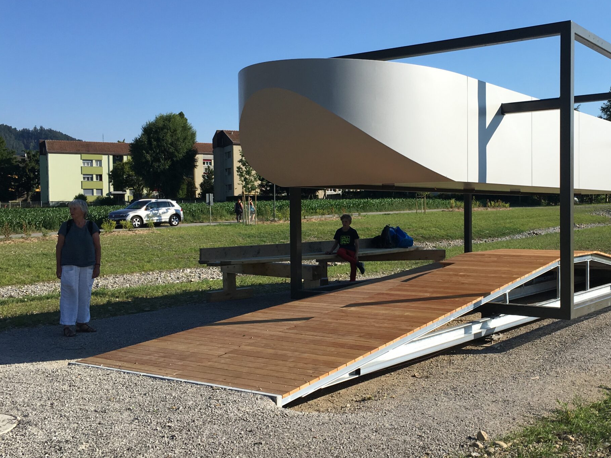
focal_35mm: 41
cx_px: 404
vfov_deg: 35.1
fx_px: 724
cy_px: 234
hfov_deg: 45.1
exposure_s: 1/1508
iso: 25
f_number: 2.2
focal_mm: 4.15
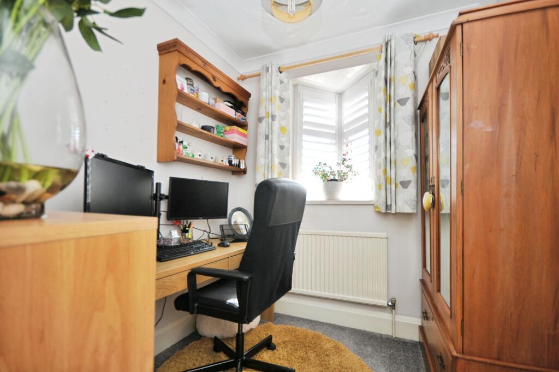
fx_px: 256
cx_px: 280
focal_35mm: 16
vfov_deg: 72.0
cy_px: 186
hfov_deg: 95.0
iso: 200
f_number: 5
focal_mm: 11
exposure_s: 1/60
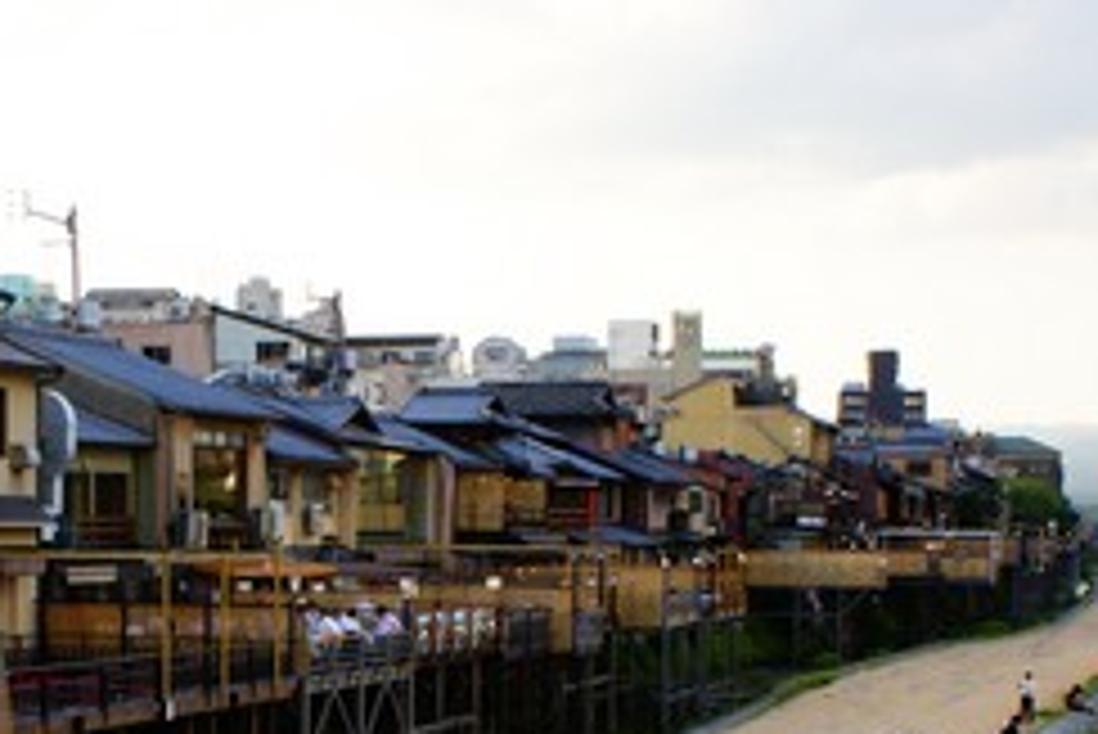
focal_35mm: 72
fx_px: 2197
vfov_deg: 18.7
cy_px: 642
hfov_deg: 27.8
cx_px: 324
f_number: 11
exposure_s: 1/60
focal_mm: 26
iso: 200
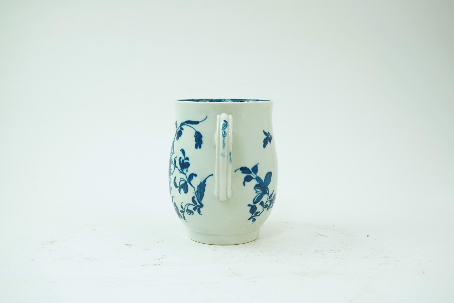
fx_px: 567
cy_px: 152
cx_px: 227
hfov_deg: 43.6
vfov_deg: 29.9
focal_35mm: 45
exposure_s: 1/50
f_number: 10
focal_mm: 30
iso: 640
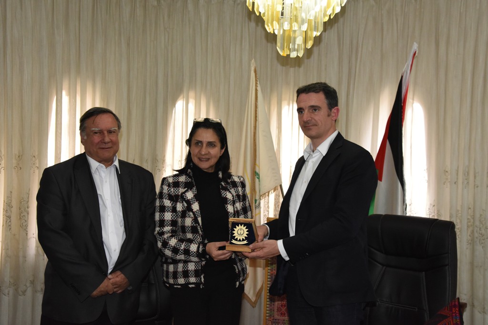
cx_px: 244
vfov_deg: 30.5
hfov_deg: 44.5
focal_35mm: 44
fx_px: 596
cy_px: 162
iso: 5000
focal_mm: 44
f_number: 8
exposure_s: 1/200
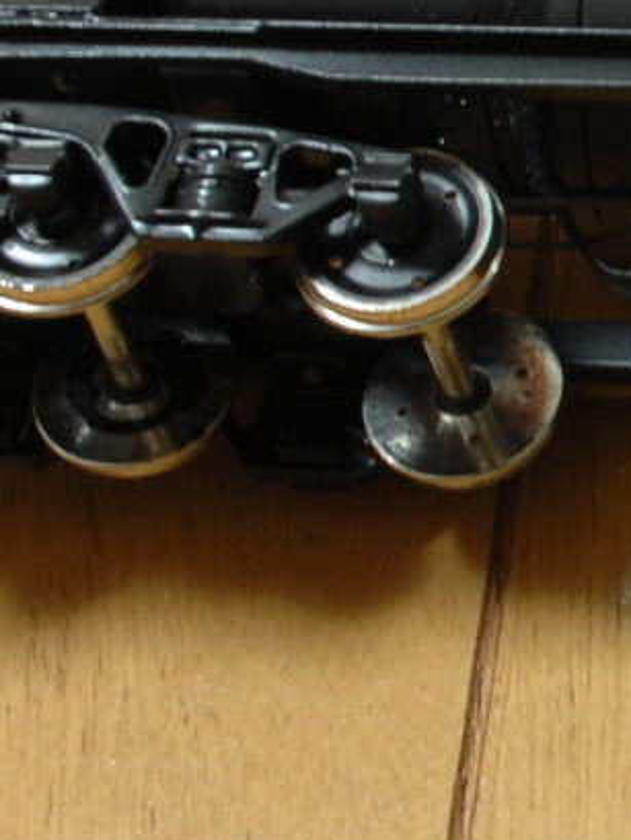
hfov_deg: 8.0
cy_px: 160
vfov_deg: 11.9
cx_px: 1677
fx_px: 4032
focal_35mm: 166
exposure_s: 5
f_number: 13
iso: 100
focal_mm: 22
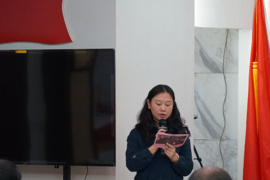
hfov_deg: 12.1
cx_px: 182
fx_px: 1268
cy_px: 120
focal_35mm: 169
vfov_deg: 8.1
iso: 2500
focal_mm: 70
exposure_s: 1/160
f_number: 4
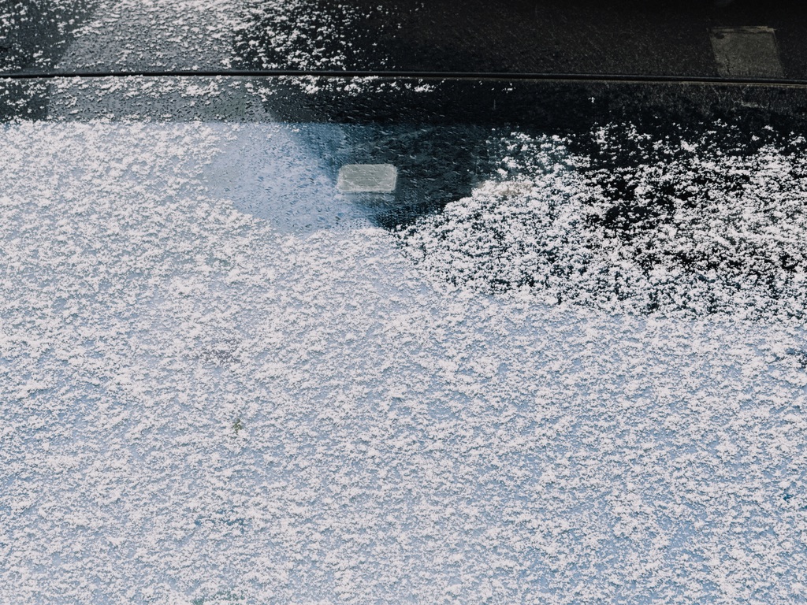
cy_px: 302
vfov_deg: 12.3
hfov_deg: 16.4
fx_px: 2798
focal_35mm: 120
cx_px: 404
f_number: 2.8
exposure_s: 1/131
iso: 32
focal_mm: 15.66
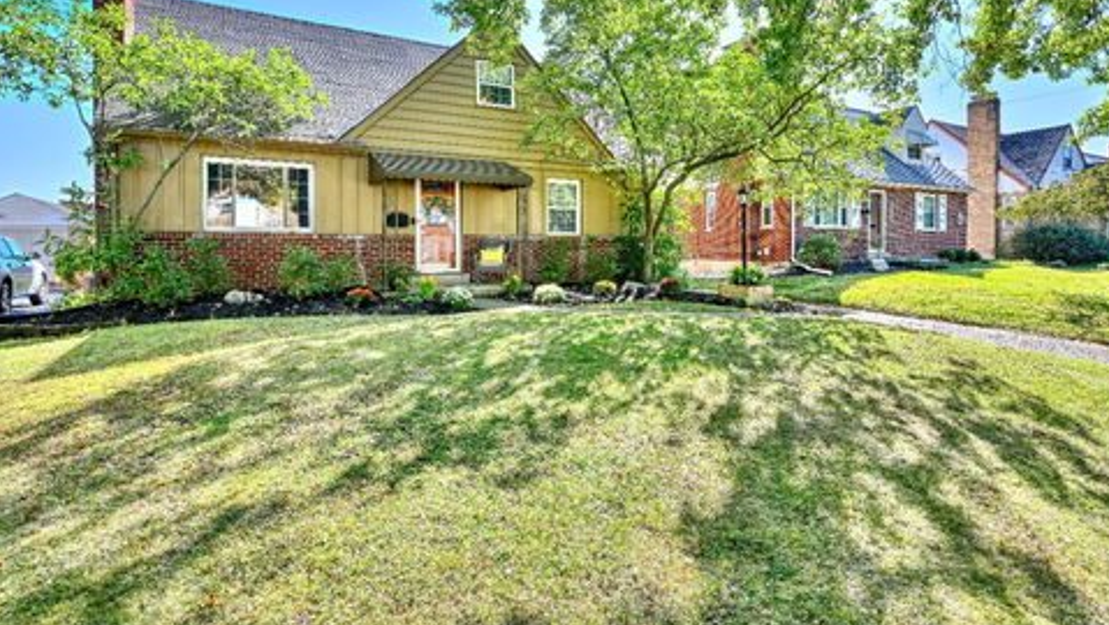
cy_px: 257
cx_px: 551
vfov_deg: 56.7
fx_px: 575
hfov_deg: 87.9
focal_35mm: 20
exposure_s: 1/13
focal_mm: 17.5
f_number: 11
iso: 100
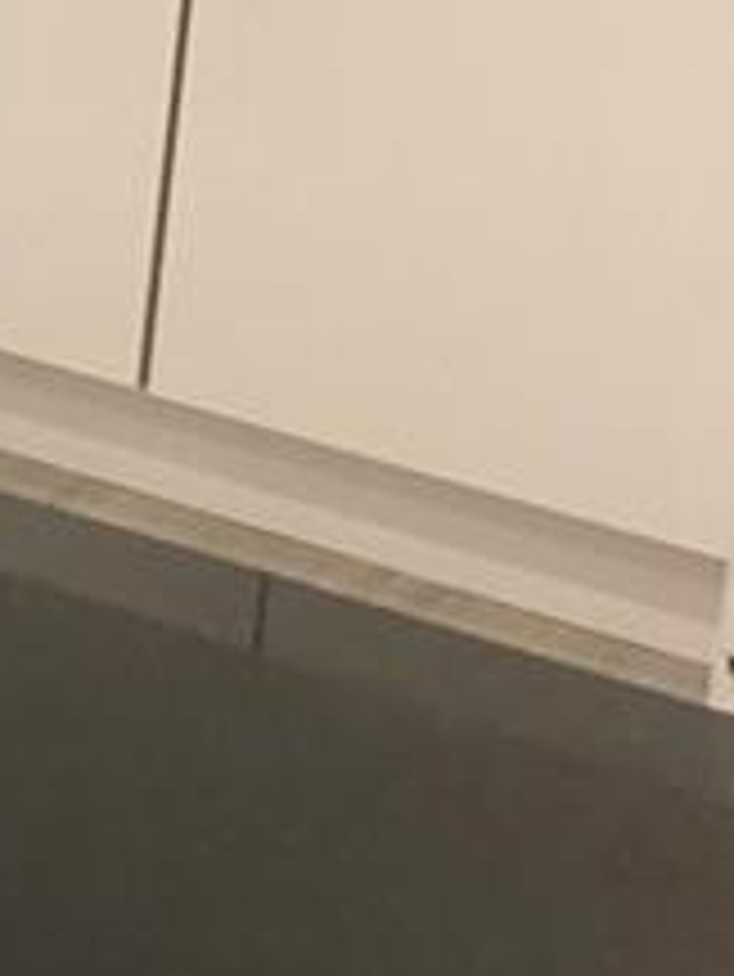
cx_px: -1198
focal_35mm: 155
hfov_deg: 8.5
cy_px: -148
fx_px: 4378
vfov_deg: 12.5
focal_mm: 4
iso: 40
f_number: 1.8
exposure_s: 1/24
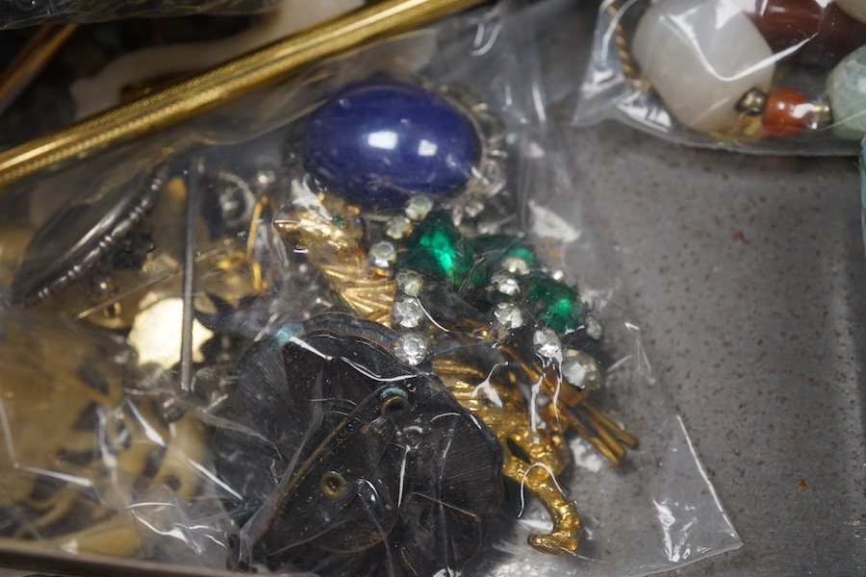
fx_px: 1082
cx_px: 433
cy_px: 288
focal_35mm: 45
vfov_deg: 29.9
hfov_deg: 43.6
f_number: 11
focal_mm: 30
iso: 1250
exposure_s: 1/125
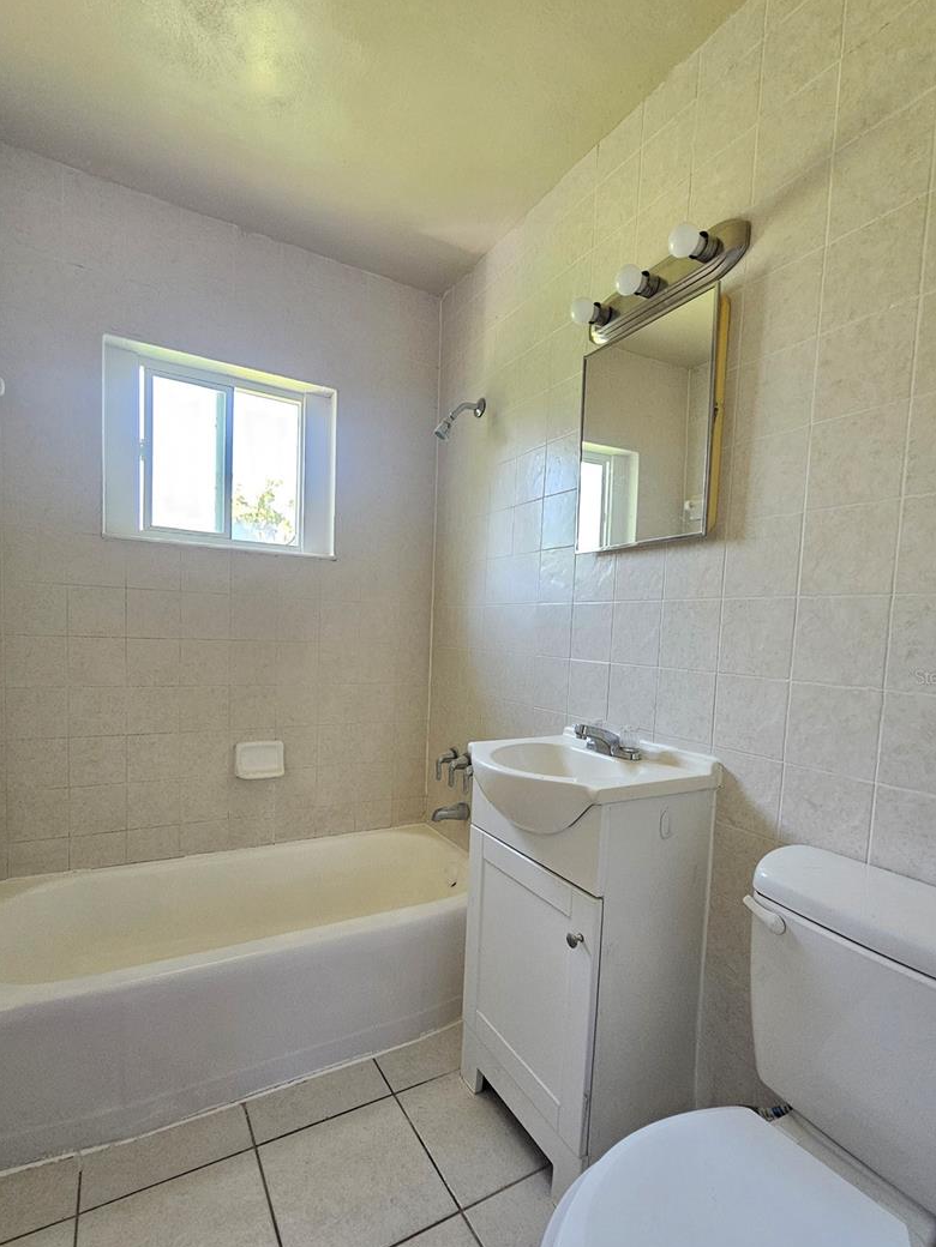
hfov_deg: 81.7
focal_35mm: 15
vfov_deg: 97.9
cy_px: 676
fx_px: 541
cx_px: 460
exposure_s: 1/60
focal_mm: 2.2
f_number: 2.2
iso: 320
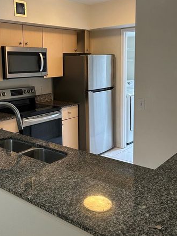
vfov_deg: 47.7
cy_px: 97
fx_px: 266
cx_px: 57
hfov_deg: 36.4
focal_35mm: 39
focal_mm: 5.7
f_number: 1.5
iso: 100
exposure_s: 1/60
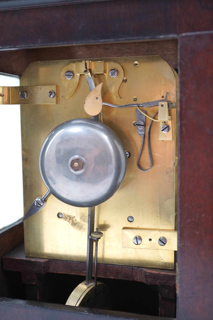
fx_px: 399
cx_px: 106
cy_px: 160
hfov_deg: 29.9
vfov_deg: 43.6
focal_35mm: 45
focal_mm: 30
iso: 800
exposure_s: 1/80
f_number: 5.6
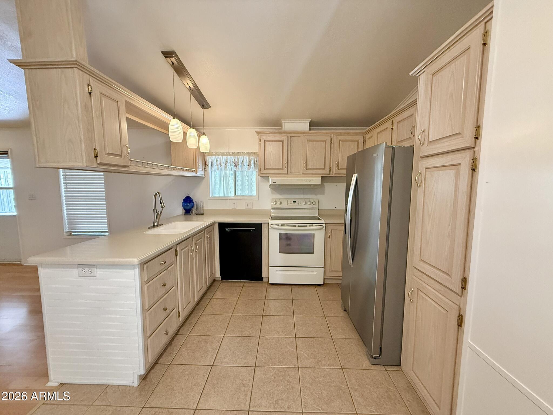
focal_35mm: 14
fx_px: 224
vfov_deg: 85.7
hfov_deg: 102.1
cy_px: 208
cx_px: 276
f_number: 2.2
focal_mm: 2.22
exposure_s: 1/60
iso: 400
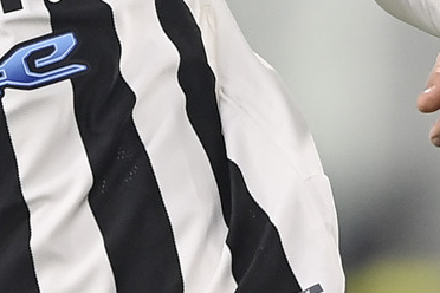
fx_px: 18405
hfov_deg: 1.4
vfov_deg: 0.9
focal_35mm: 1506
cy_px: -196
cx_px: 142
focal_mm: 400
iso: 1600
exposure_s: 1/1250
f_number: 3.2
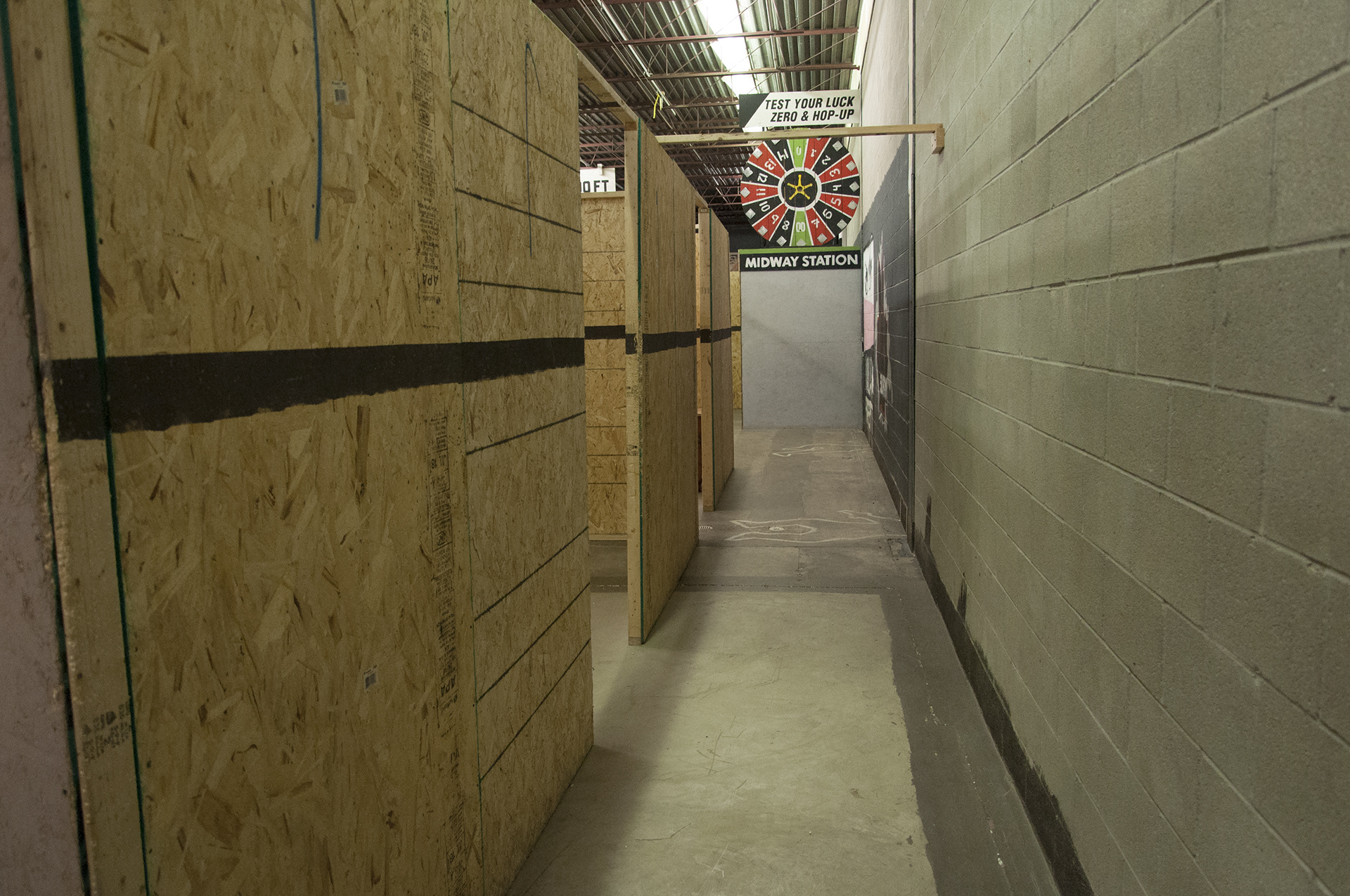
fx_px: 1011
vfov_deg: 47.8
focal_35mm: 27
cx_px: 675
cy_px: 448
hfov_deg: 67.4
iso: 2000
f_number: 4.5
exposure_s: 1/20
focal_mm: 18
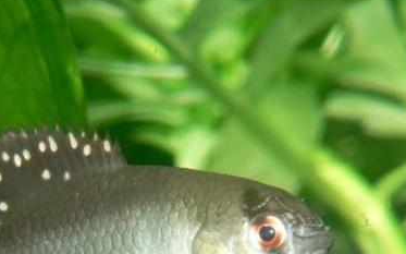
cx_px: 201
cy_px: 281
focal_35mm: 151
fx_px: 1671
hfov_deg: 13.9
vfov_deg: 8.6
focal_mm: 11.2
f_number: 4
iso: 100
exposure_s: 1/60
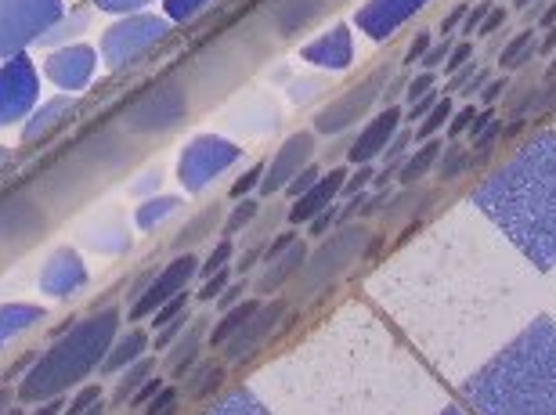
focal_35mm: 173
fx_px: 2774
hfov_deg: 11.3
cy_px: -819
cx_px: -4
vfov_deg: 7.5
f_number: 3.2
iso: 200
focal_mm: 4.6
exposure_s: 1/25
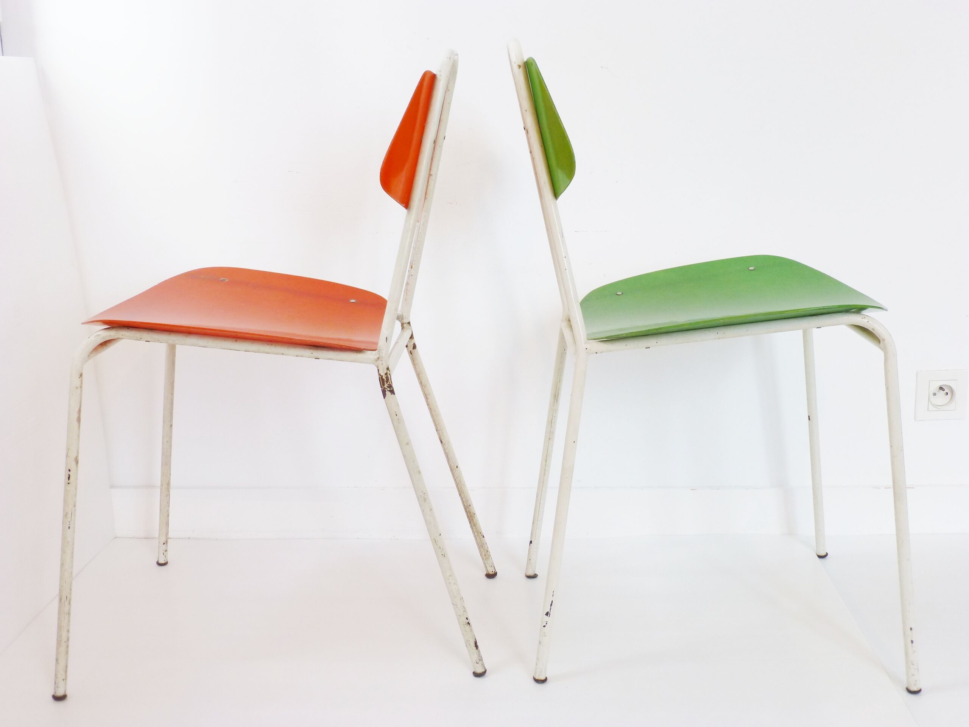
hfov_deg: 47.9
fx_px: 1092
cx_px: 484
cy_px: 364
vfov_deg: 36.8
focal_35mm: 39
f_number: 3.9
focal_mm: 6.9
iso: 100
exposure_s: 1/80
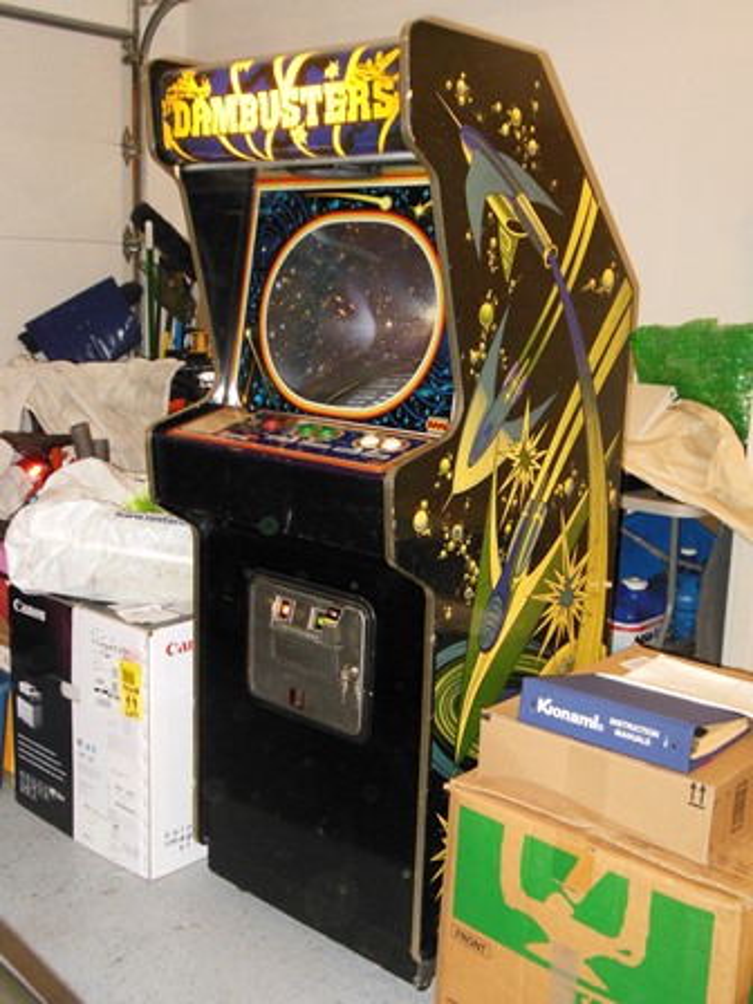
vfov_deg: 49.0
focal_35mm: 38
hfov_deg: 37.7
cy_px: 502
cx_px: 376
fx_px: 1102
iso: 800
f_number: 3.6
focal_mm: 6.8
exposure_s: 1/30
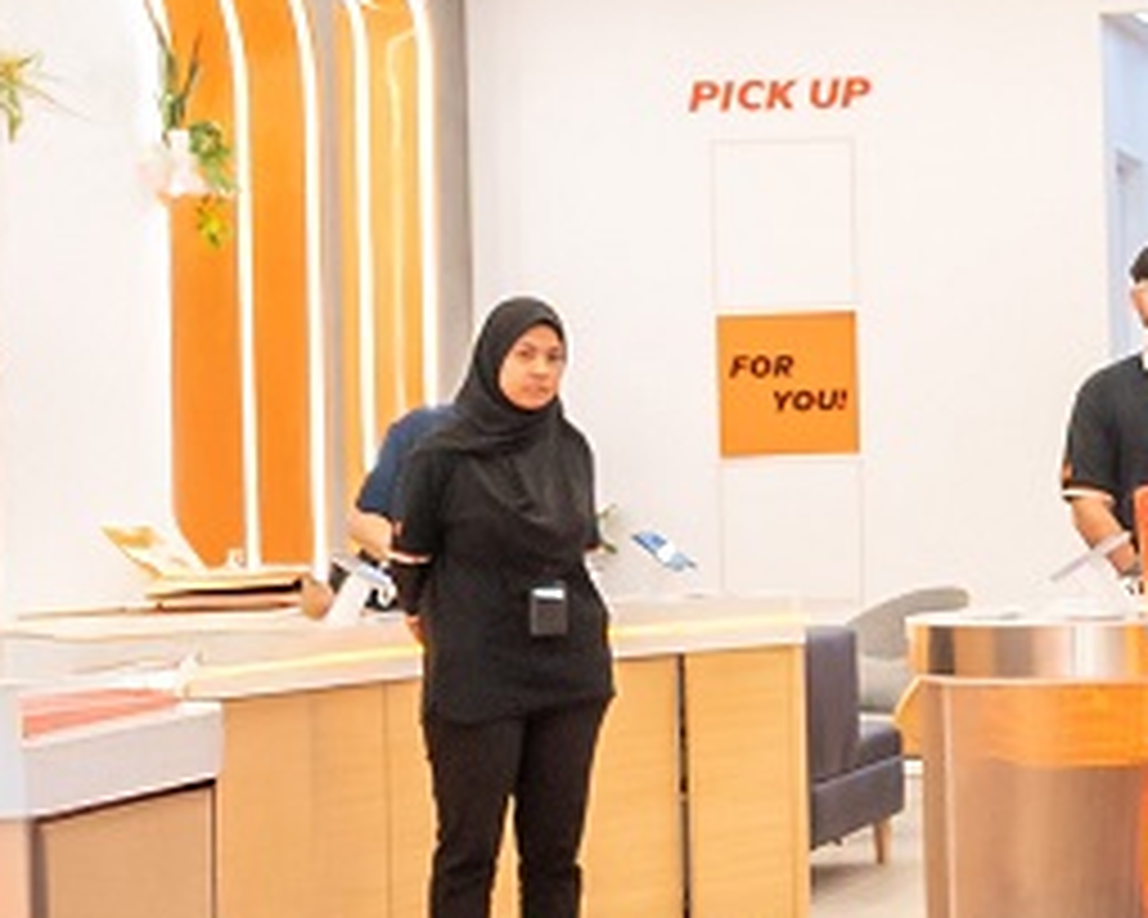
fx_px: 4429
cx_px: 2051
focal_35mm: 130
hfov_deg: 13.3
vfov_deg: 11.8
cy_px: 248
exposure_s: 1/100
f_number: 5
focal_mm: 19.5
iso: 1600
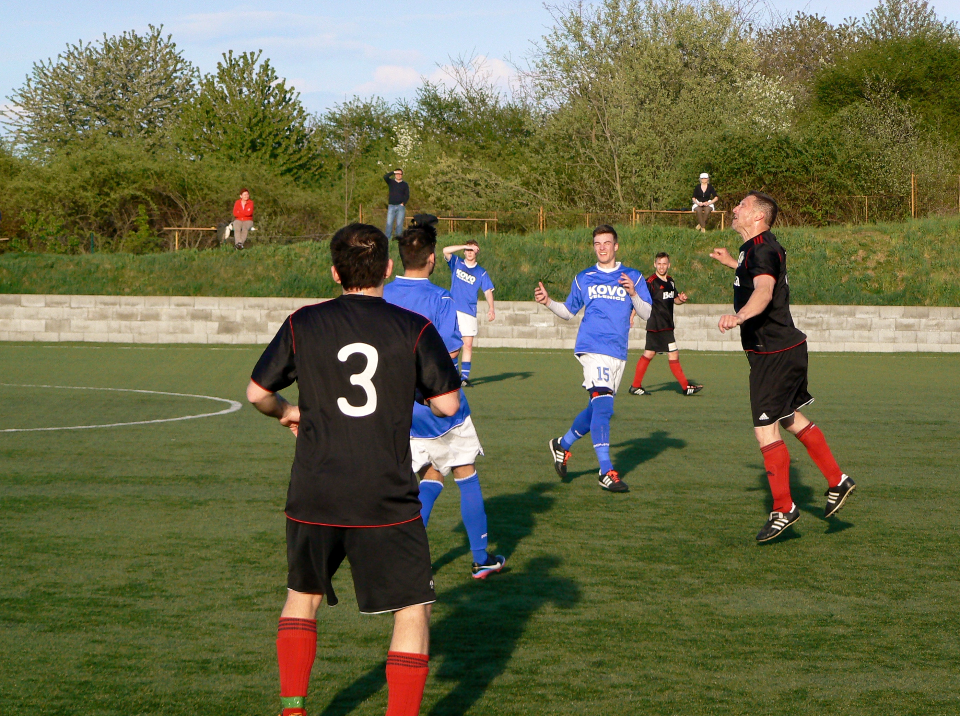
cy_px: 358
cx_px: 480
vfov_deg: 11.6
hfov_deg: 15.6
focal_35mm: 127
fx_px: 3515
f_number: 4
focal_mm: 21.2
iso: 100
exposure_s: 1/800
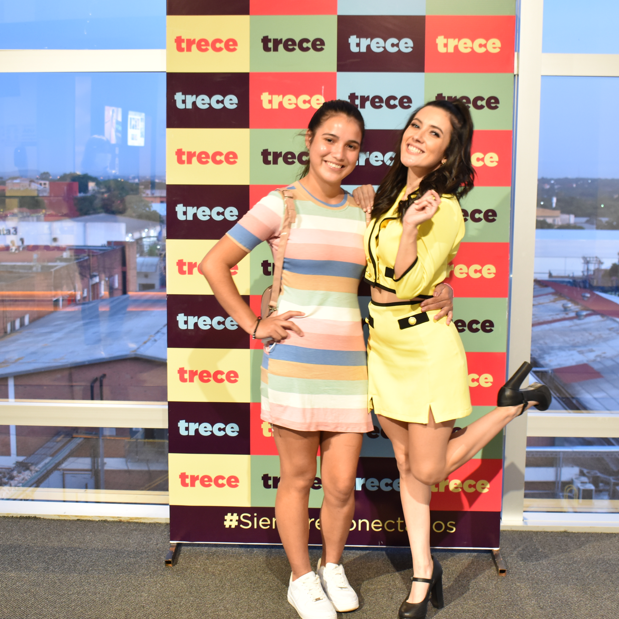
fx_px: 984
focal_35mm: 49
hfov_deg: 34.9
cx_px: 337
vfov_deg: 34.9
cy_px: 314
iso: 800
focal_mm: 25
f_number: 4.5
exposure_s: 1/3
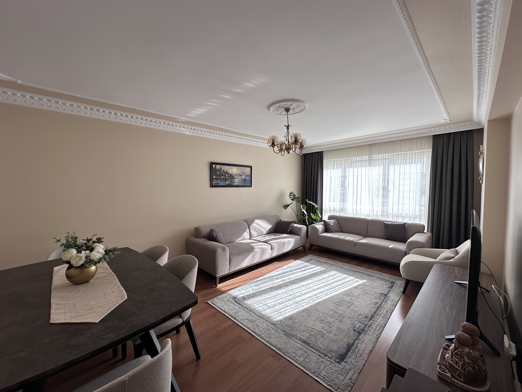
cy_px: 196
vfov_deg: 85.7
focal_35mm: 14
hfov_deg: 102.1
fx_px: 211
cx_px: 261
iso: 40
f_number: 2.2
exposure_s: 1/165
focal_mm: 2.22
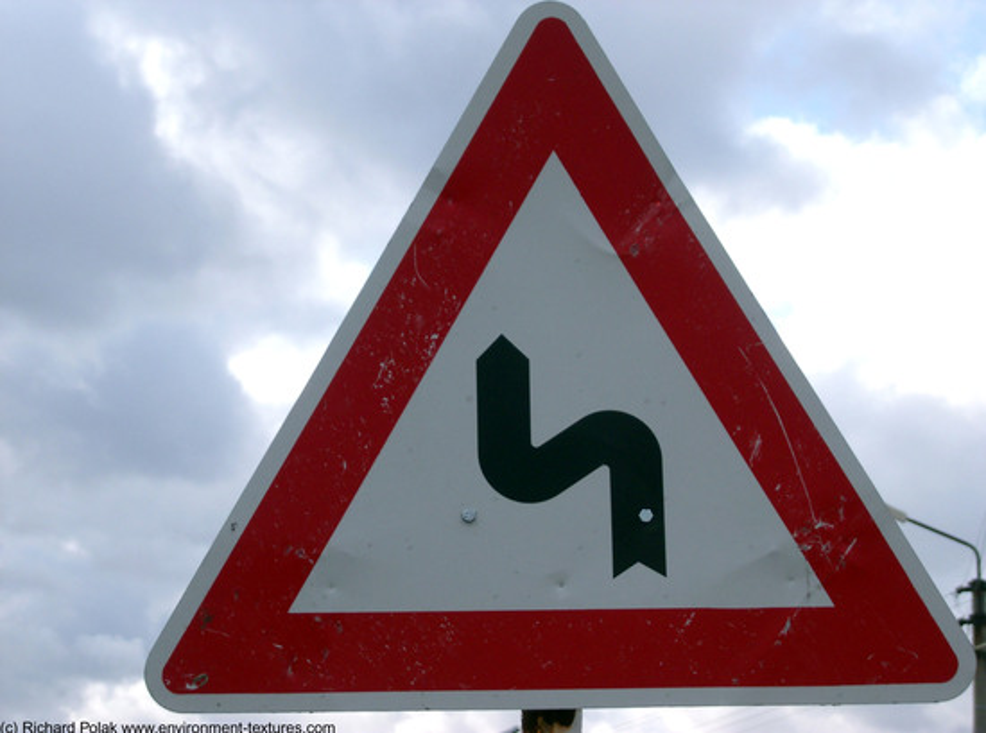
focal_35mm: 112
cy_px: 366
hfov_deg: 17.6
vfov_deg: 13.2
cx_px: 493
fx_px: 3180
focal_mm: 22.8
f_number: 4.8
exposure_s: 1/500
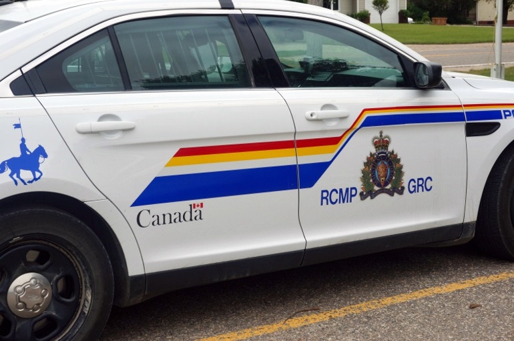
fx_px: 898
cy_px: 170
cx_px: 257
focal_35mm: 63
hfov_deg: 31.9
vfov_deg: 21.5
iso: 100
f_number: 11
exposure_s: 1/100
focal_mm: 42
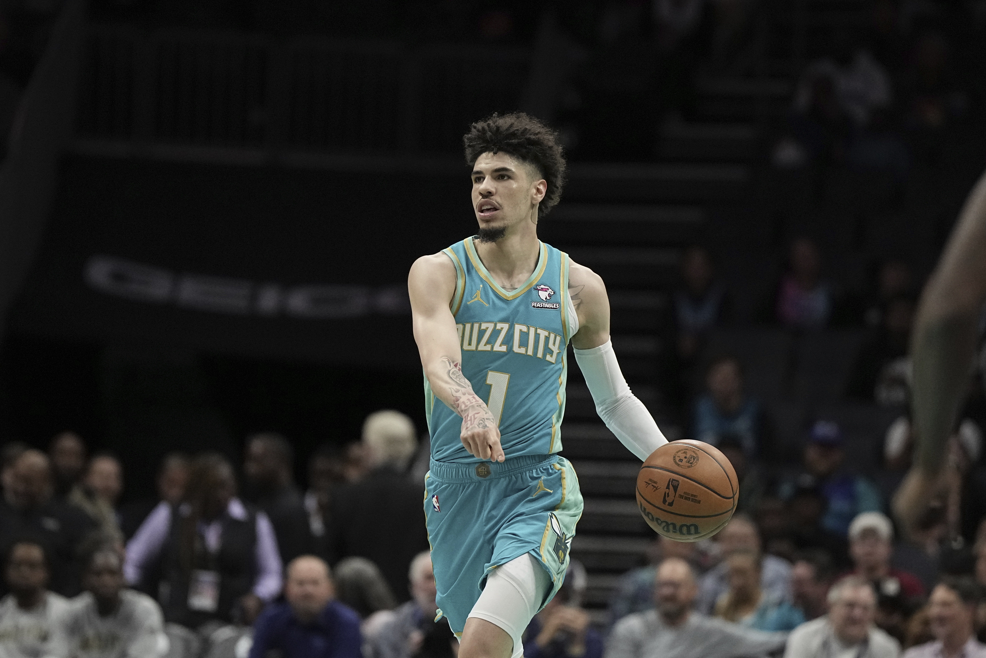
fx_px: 8353
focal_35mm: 305
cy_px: 330
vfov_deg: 4.5
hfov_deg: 6.8
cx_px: 500
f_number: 2.8
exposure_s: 1/1600
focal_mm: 200
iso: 4000
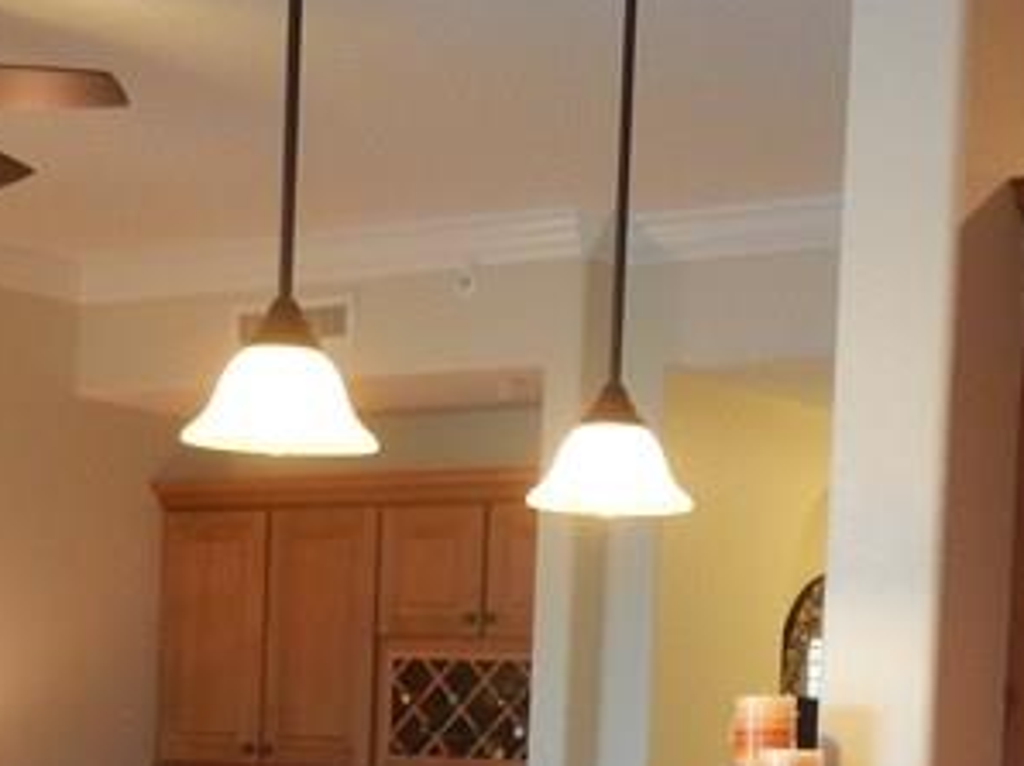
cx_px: 526
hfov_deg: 22.8
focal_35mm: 86
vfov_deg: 16.4
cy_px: 924
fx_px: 2542
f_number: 3.4
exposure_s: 1/30
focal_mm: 4.5
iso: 250
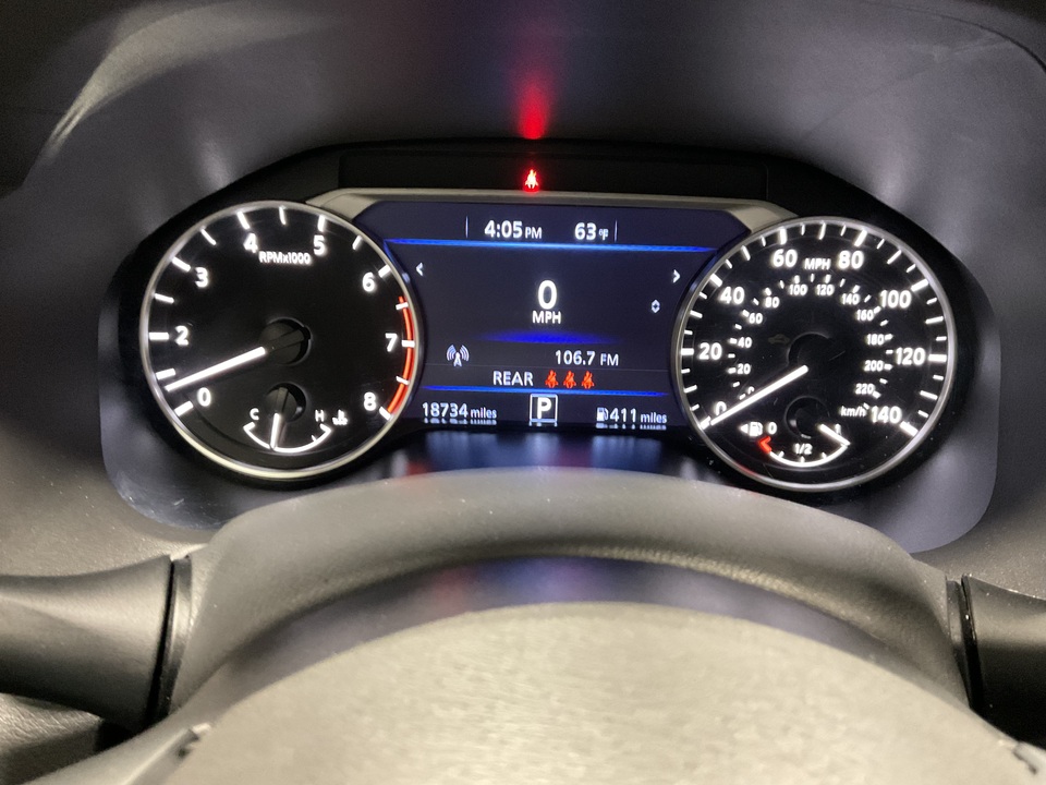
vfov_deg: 48.2
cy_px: 392
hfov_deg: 61.7
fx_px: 876
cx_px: 523
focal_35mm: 29
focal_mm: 3
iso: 400
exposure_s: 1/25
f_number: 1.8
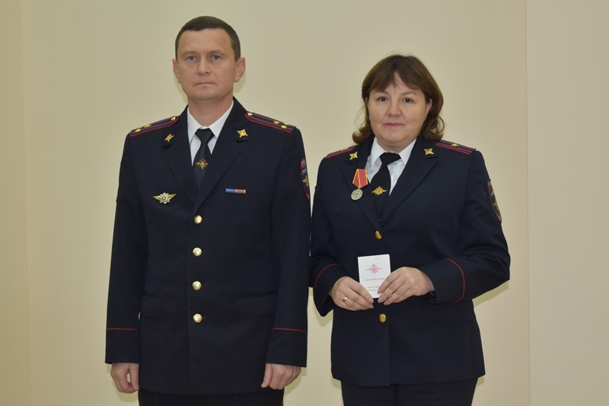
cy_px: 203
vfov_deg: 18.9
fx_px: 1218
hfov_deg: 28.1
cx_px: 304
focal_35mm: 72
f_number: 5.3
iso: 800
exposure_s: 1/100
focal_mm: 48
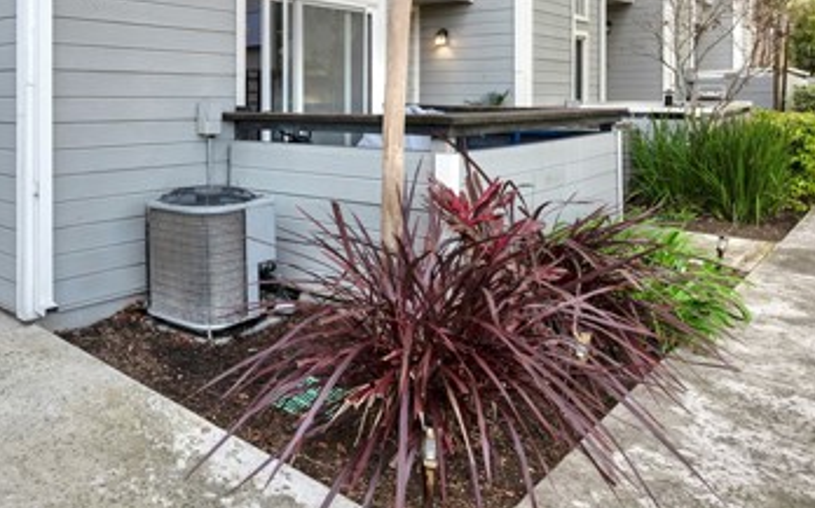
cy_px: 78
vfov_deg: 39.6
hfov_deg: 60.1
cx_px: 220
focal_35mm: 30
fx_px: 666
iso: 800
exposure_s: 1/250
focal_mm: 16
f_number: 9
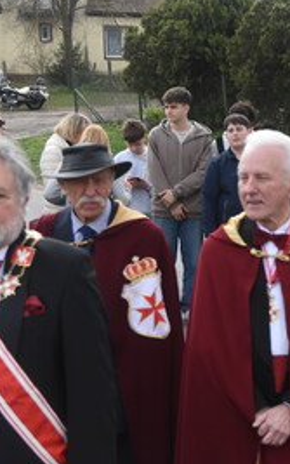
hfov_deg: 15.9
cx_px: 368
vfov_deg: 26.5
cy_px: 238
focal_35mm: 78
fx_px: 986
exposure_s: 1/3200
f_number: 4
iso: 1250
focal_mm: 32
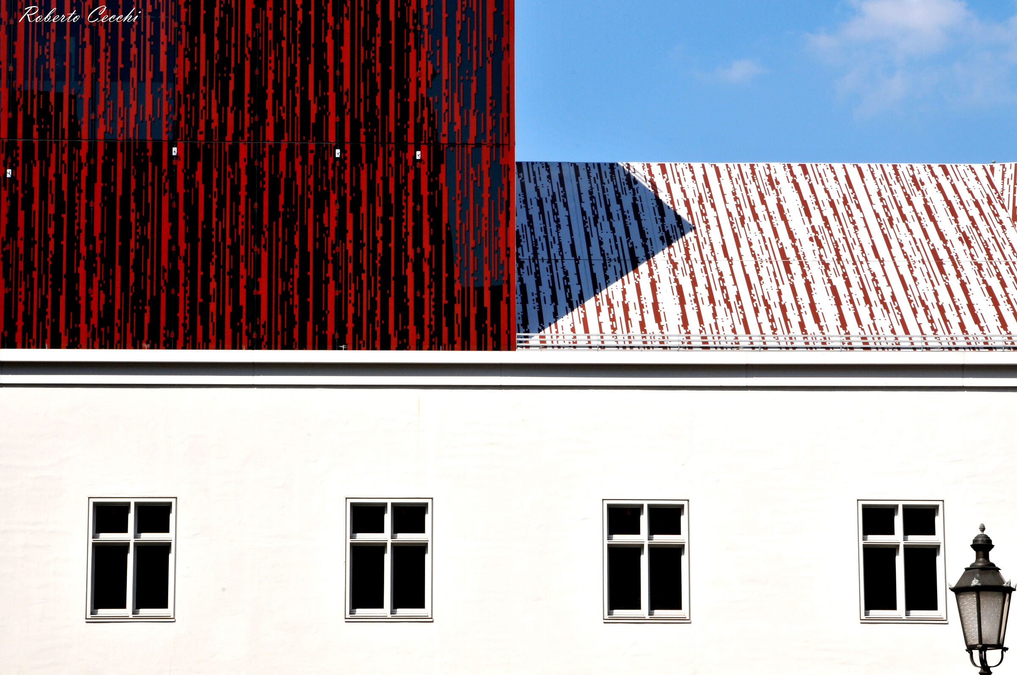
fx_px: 3174
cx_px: 508
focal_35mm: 112
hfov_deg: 18.2
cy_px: 338
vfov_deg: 12.1
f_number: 29
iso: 400
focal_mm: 75
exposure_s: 1/160
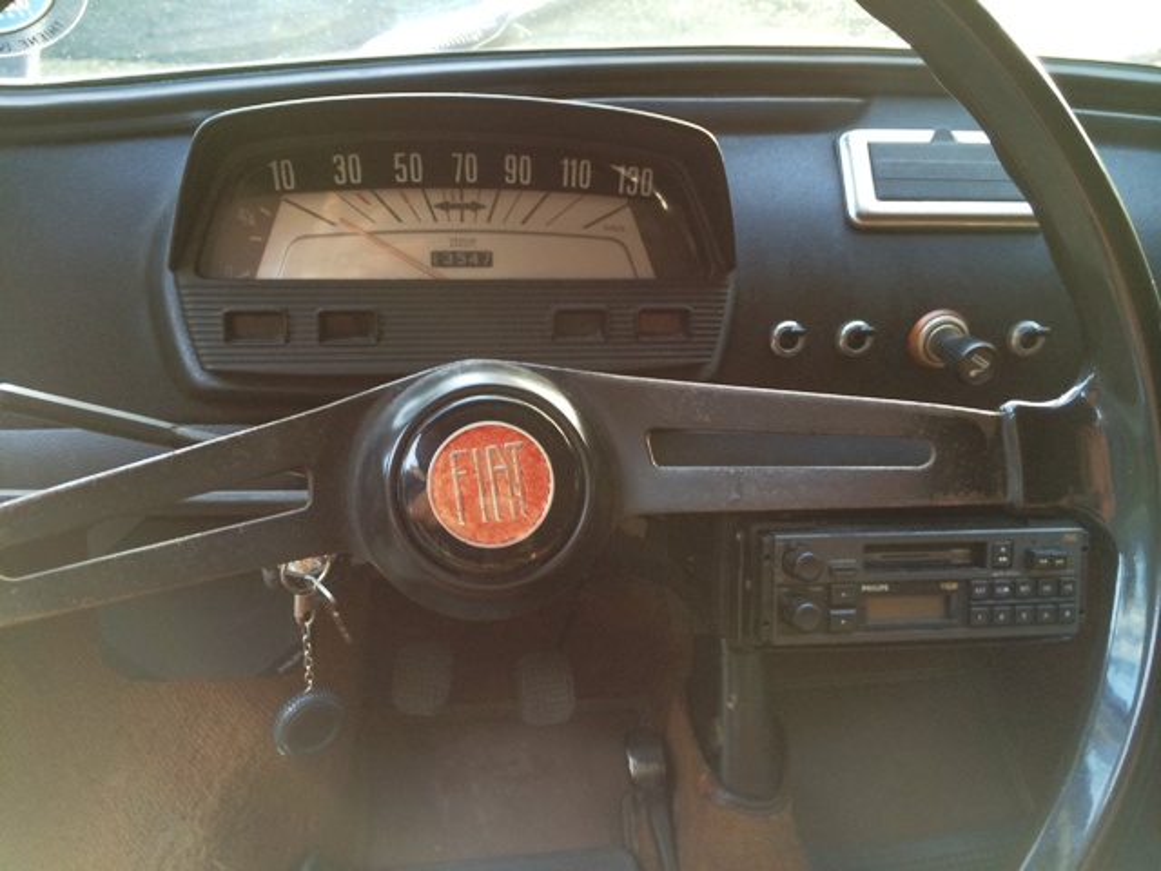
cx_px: 580
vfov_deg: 46.8
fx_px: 1006
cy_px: 436
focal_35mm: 30
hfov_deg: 60.0
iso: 64
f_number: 2.2
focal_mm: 4.12
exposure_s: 1/30
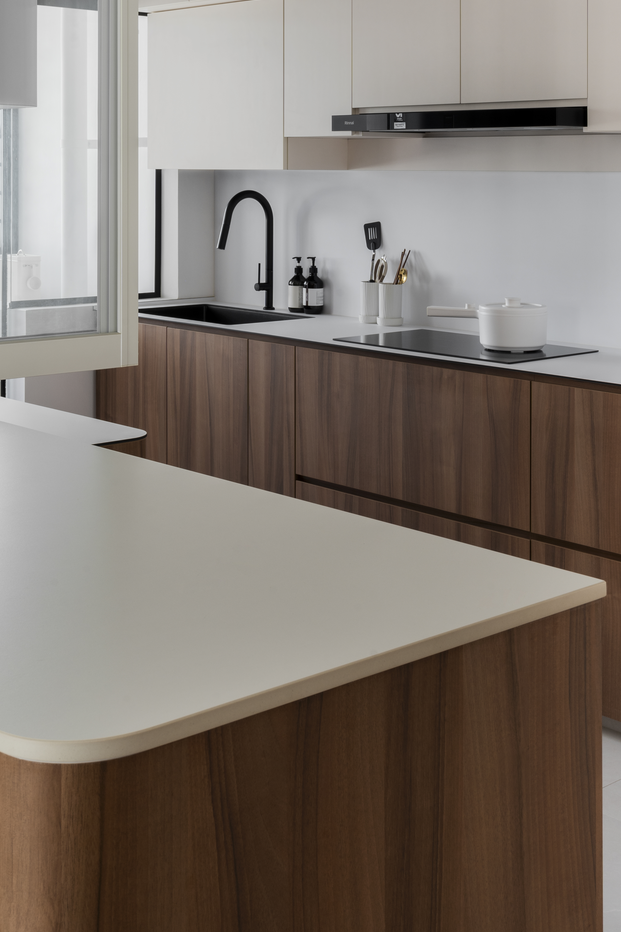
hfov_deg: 24.6
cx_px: 274
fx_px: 1423
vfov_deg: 35.3
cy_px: 217
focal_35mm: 55
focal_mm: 35
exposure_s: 1.6
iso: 200
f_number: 16
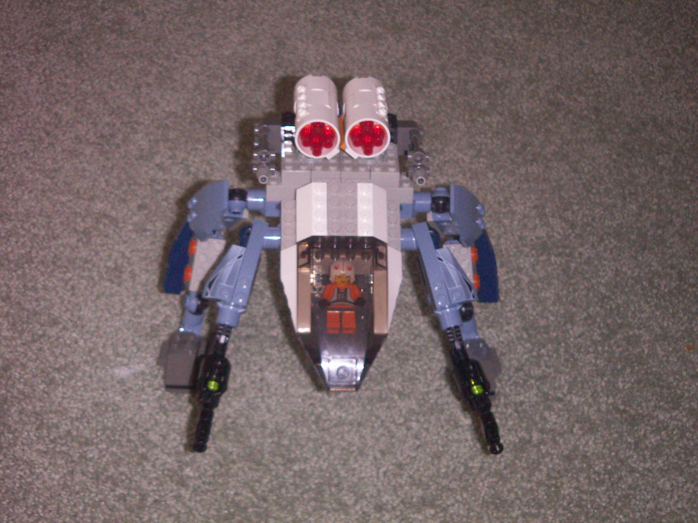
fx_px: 2178
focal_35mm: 108
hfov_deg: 18.2
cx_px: 349
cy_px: 262
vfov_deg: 13.7
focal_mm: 14.1
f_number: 3.7
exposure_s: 1/100
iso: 200
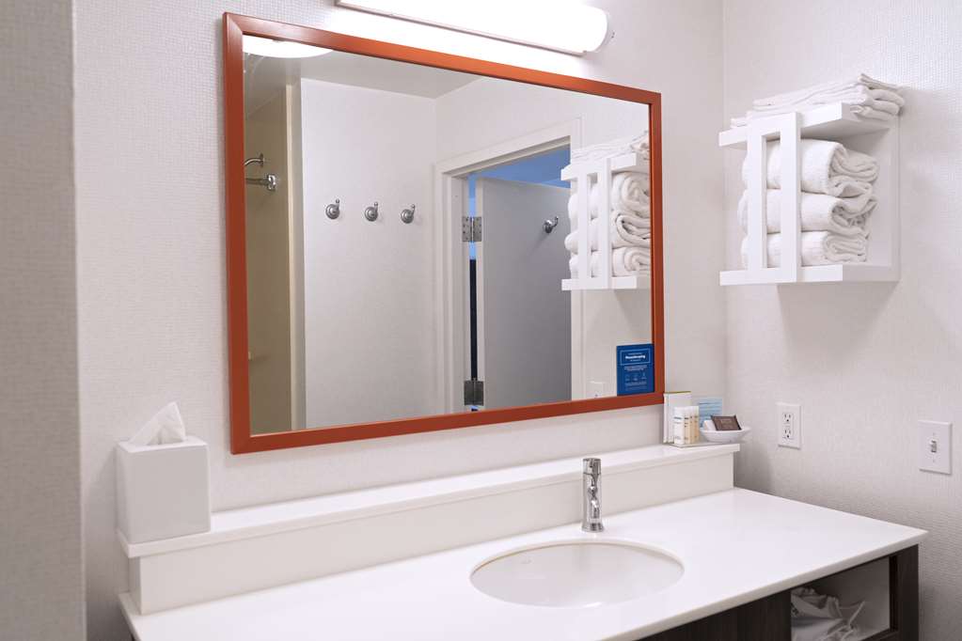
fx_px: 748
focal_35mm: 28
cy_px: 320
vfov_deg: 46.4
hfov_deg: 65.5
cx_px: 481
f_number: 5.6
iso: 2000
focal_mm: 28
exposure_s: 1/125
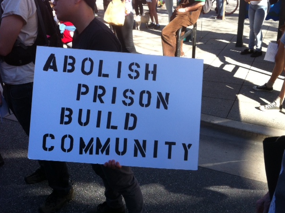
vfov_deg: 38.6
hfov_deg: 50.2
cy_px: 104
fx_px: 304
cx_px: 140
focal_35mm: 37
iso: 80
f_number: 2.8
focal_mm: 3.85
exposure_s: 1/347
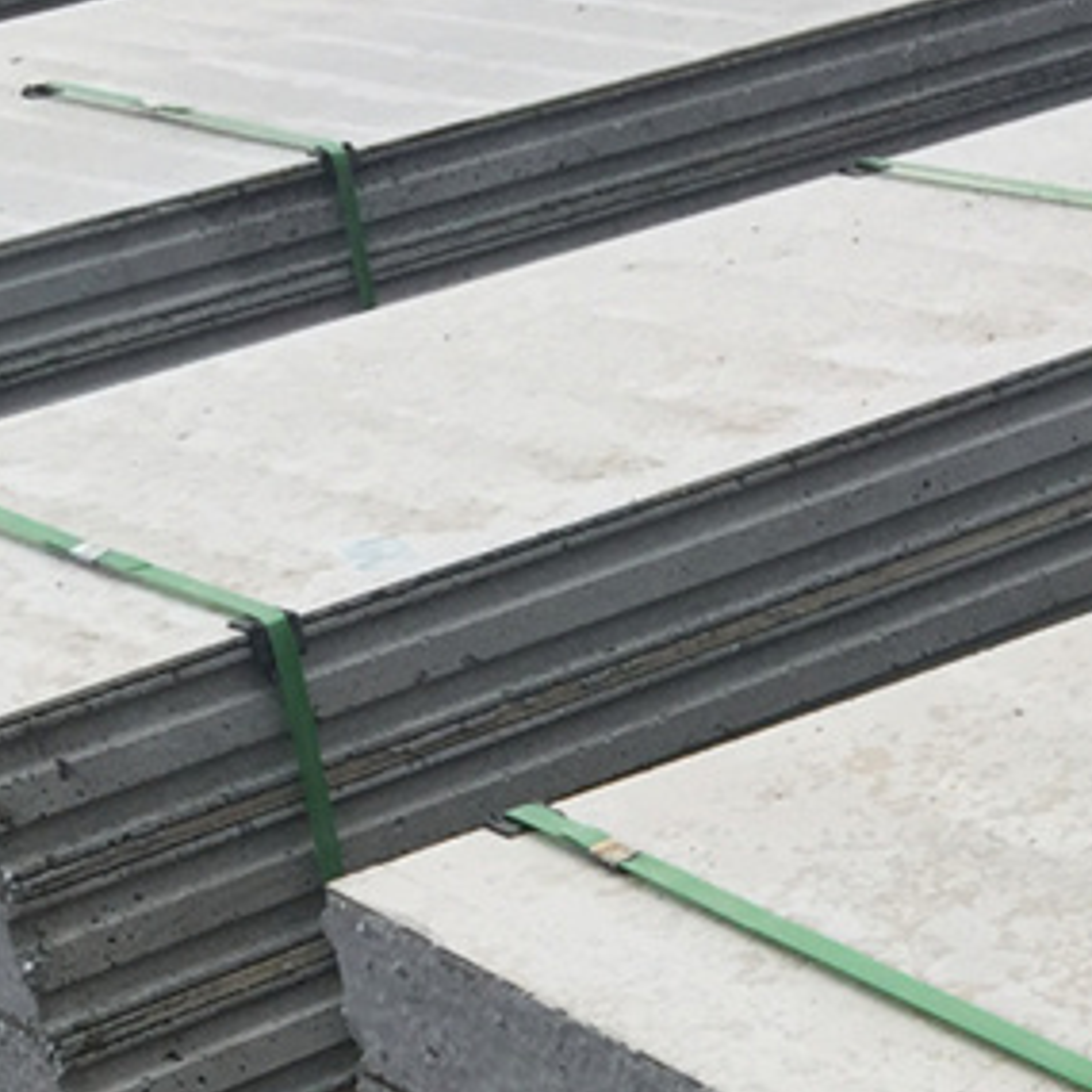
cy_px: 1816
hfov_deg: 17.9
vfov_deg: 16.0
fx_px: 3426
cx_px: 904
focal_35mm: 96
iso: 32
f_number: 2.2
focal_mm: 4.15
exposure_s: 1/2475
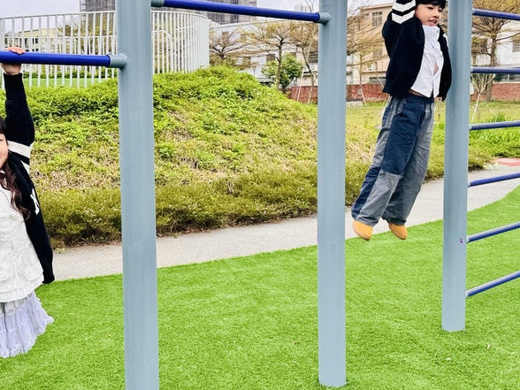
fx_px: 736
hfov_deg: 38.5
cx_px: 172
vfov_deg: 29.7
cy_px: 176
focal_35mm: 49
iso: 80
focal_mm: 6.76
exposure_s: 1/312
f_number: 1.78
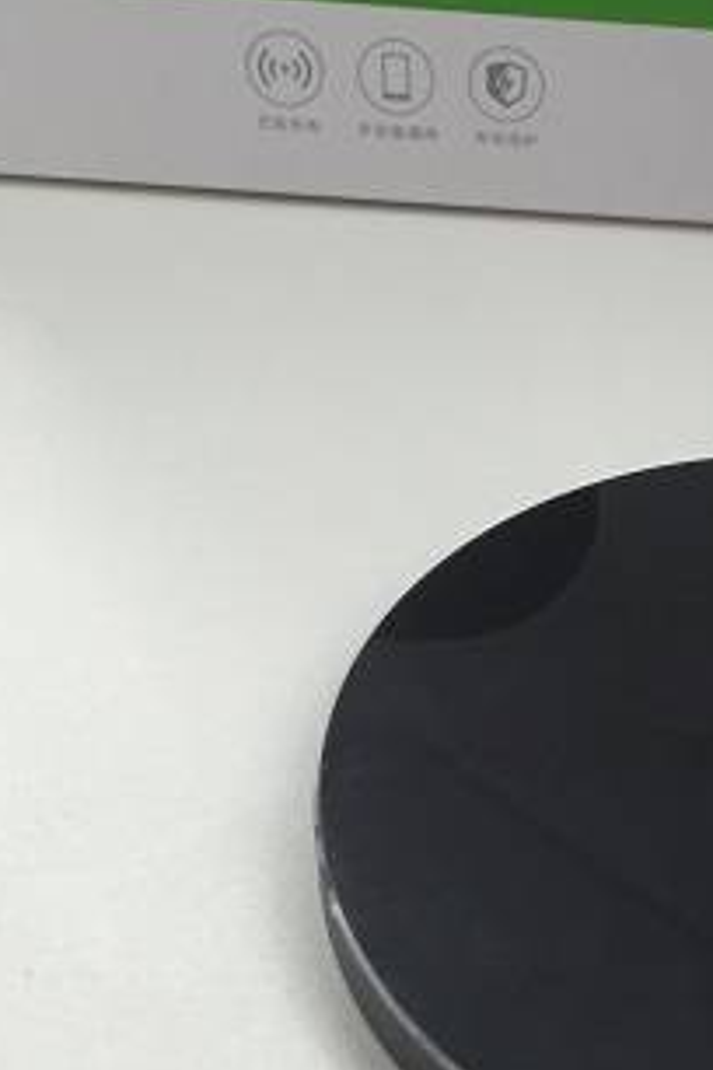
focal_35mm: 63
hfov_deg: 20.7
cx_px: 762
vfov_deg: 31.8
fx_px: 1871
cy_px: 657
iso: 100
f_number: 2.2
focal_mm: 4.15
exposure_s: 1/30
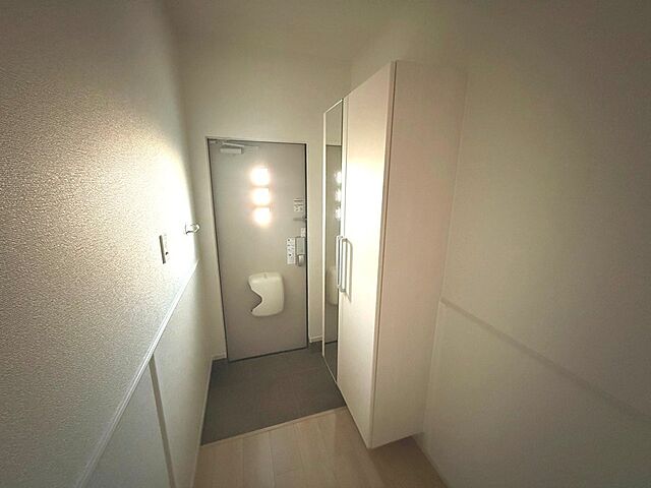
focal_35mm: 14
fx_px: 263
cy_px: 244
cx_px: 326
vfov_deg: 85.7
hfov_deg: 102.1
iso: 1250
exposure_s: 1/51
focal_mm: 2.22
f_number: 2.2
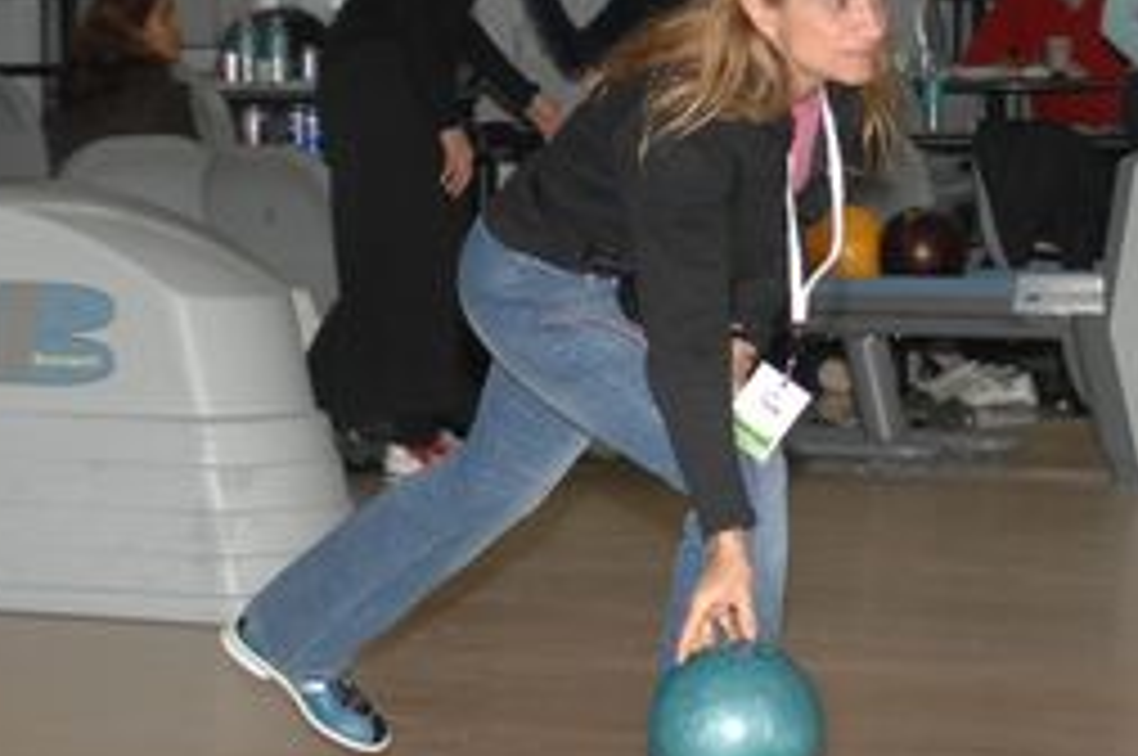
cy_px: 299
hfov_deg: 9.3
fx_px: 6945
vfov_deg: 6.2
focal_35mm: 220
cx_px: 1008
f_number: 4.5
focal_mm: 58
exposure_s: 1/125
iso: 400
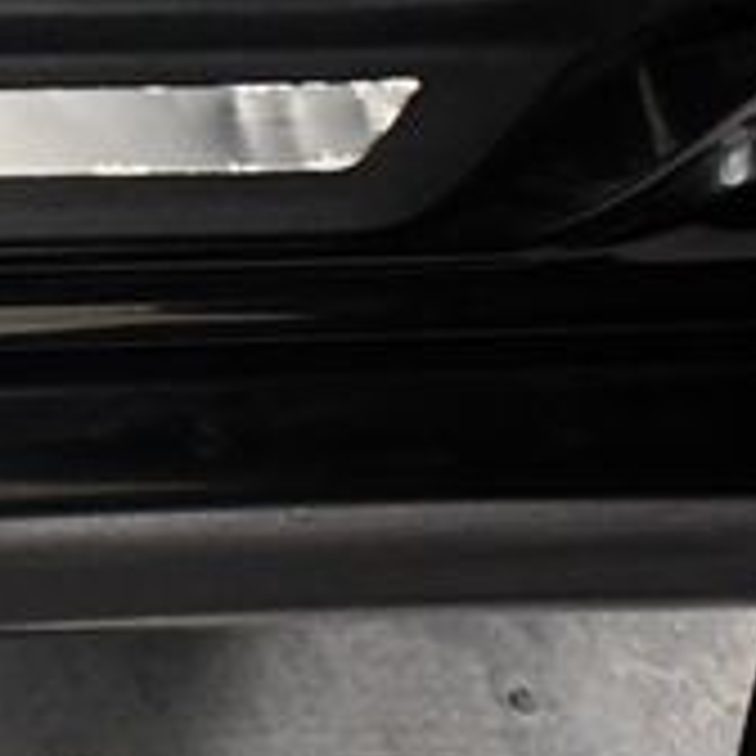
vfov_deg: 14.8
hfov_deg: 13.2
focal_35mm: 117
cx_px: -657
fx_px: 2891
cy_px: 94
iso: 3200
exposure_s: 1/100
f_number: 3.5
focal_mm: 18
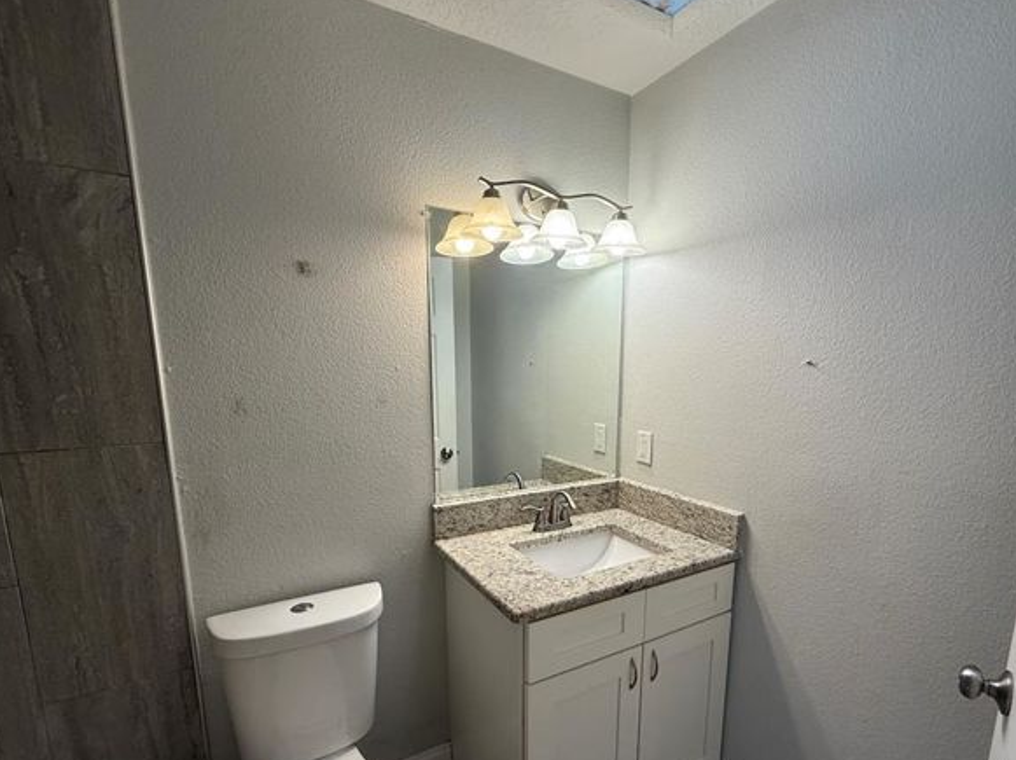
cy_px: 451
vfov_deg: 74.0
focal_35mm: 17
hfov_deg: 91.0
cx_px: 522
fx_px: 499
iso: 125
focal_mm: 2.22
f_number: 2.2
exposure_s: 1/120
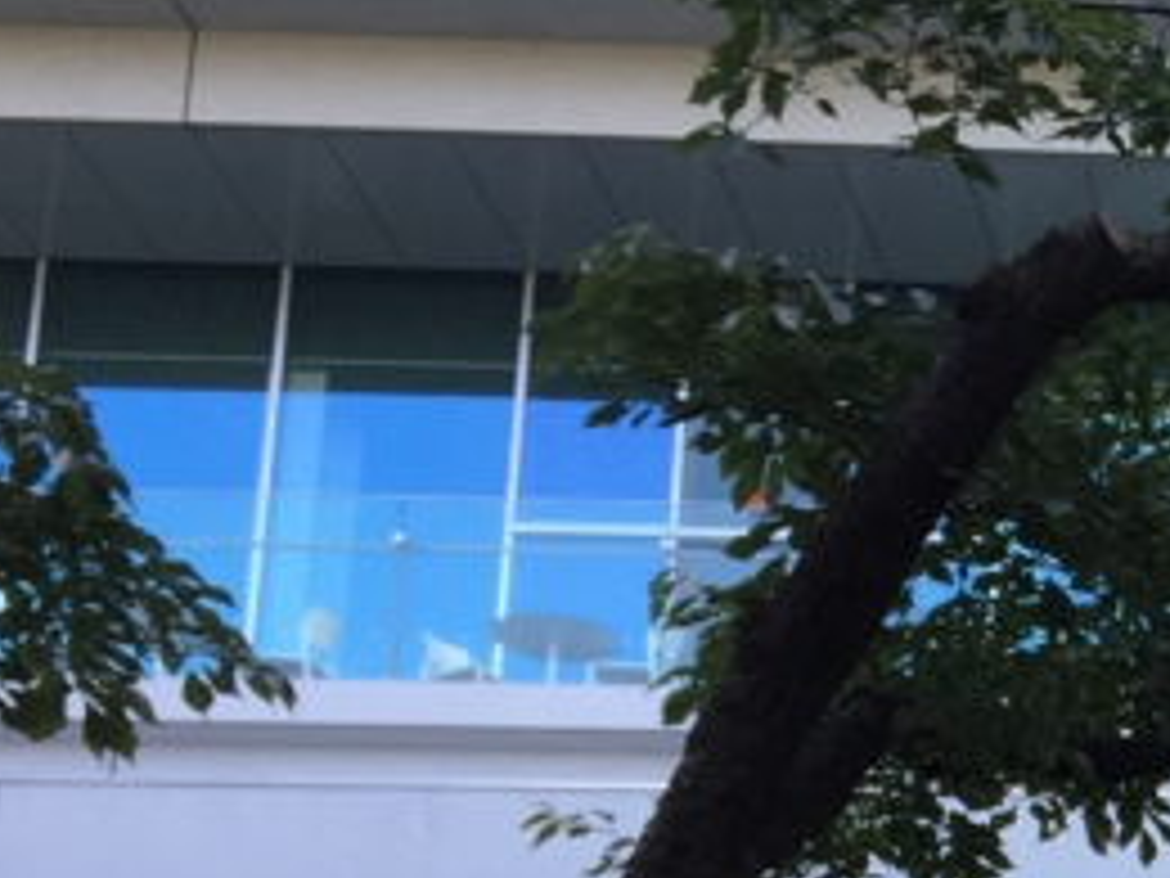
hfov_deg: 15.1
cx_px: 2088
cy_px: 1256
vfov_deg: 12.4
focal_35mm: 114
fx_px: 3853
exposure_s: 1/211
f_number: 2.2
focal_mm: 4.15
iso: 32
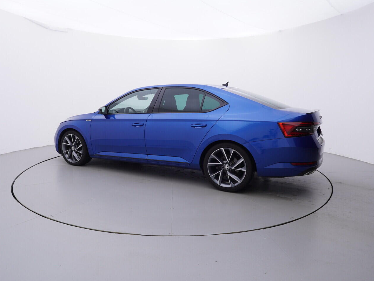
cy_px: 140
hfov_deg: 70.3
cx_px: 176
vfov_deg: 55.7
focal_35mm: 25
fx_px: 265
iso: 200
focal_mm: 15
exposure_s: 1/80
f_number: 5
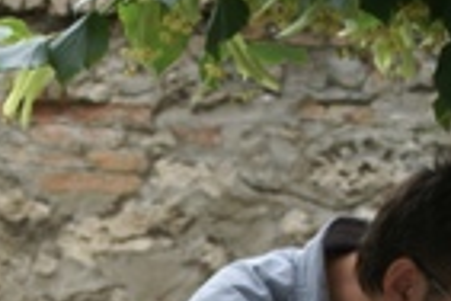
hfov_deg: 11.9
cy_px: 460
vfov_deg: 8.1
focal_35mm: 167
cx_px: -179
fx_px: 2087
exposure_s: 1/125
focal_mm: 35
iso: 100
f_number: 5.6
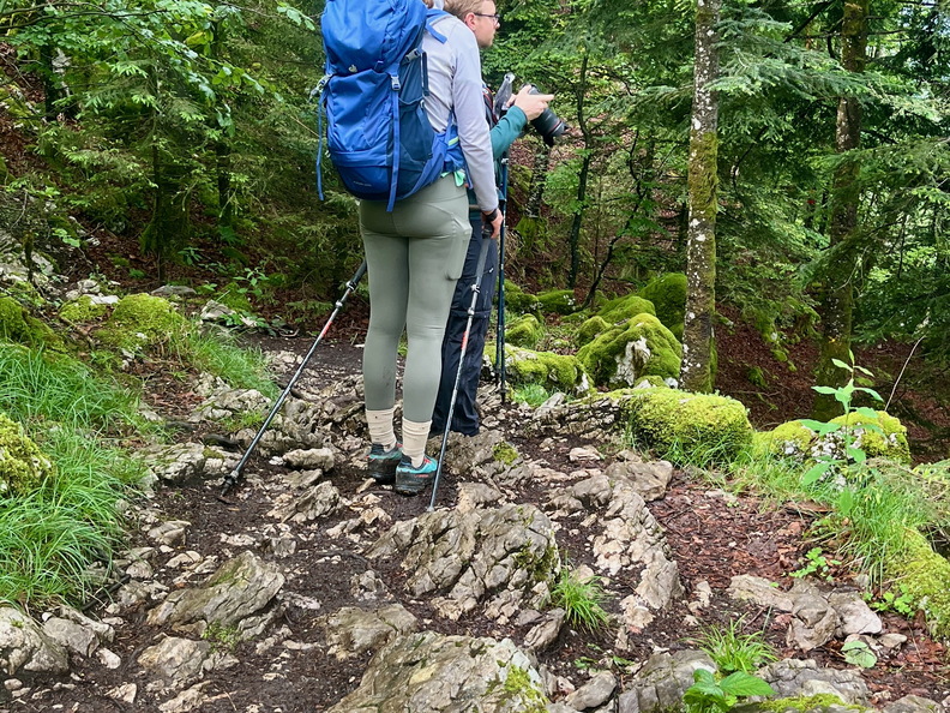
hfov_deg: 67.3
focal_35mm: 26
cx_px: 475
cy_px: 356
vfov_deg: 53.1
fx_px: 714
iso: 80
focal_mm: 5.1
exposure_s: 1/121
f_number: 1.6
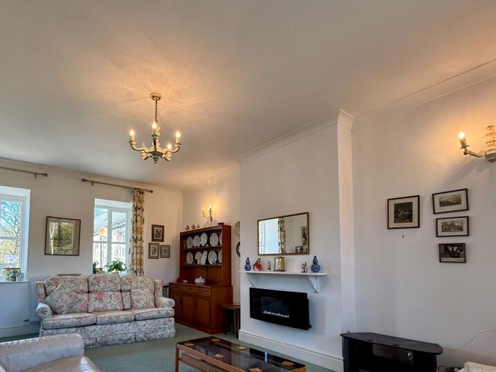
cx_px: 199
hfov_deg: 80.8
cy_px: 250
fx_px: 287
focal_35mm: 20
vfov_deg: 64.2
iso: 125
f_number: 2.2
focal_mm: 2.22
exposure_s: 1/100
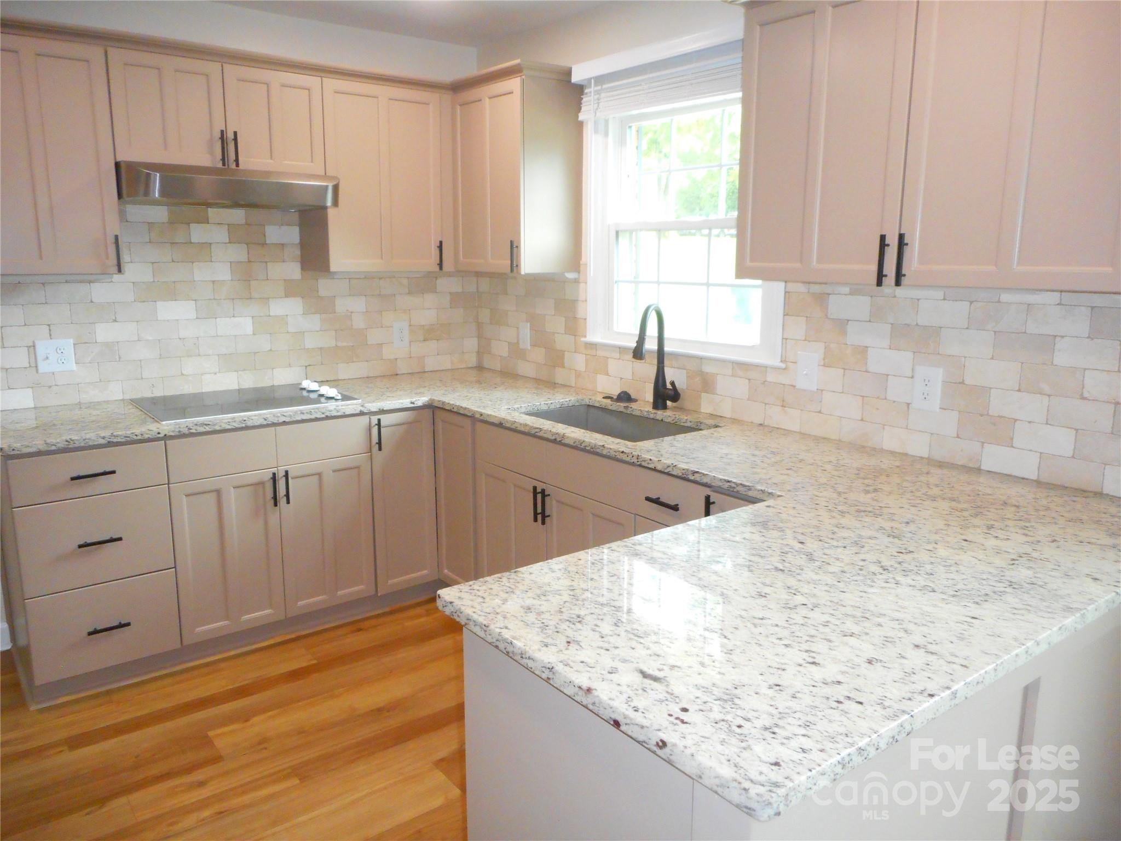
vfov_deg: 54.9
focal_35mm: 25
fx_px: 810
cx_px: 560
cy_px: 420
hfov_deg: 69.4
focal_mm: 4.5
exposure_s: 1/25
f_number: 3.7
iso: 400
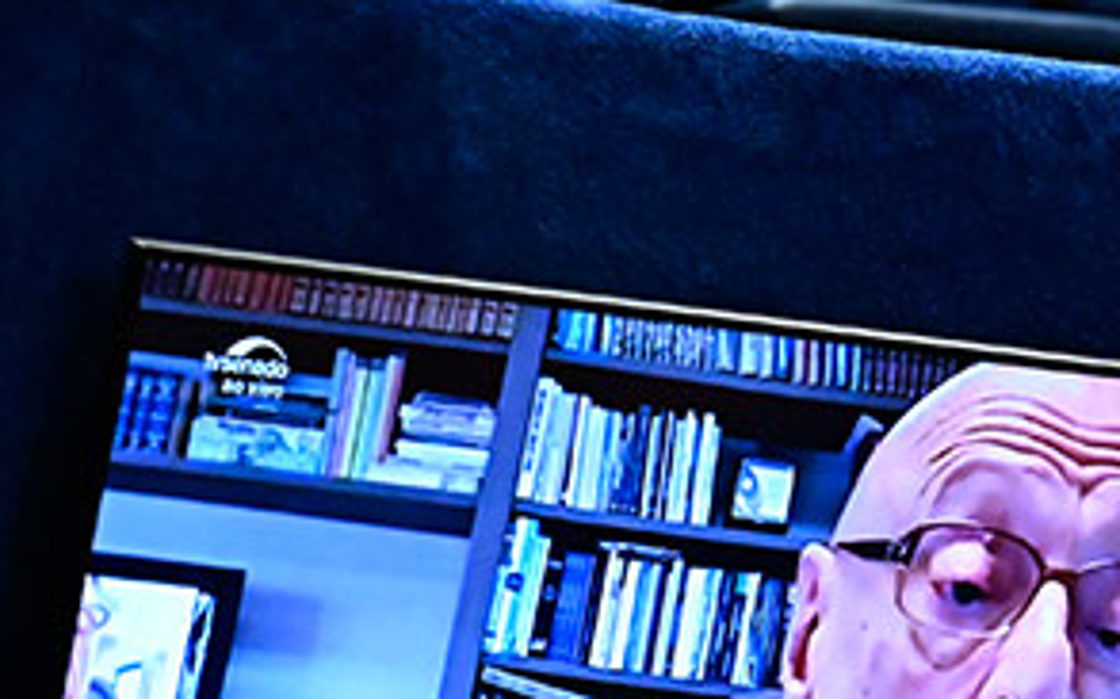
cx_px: 1571
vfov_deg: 2.8
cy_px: 802
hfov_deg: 4.5
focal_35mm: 463
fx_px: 14130
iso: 6400
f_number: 2.8
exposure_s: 1/400
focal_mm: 155
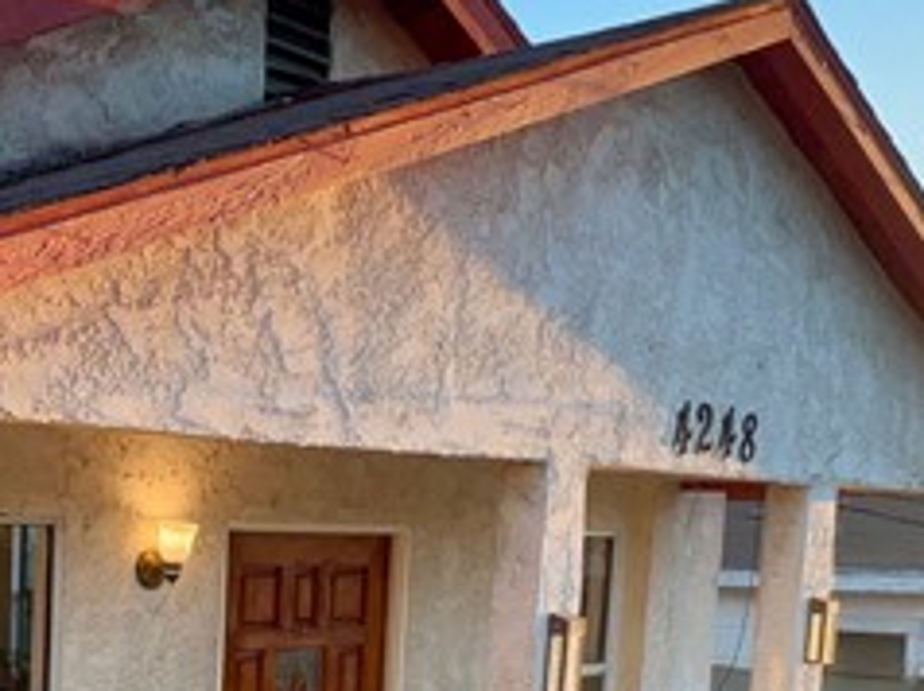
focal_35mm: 56
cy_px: 710
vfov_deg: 24.7
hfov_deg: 33.8
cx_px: 245
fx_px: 1493
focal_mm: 1.57
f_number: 1.8
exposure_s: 1/133
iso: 32
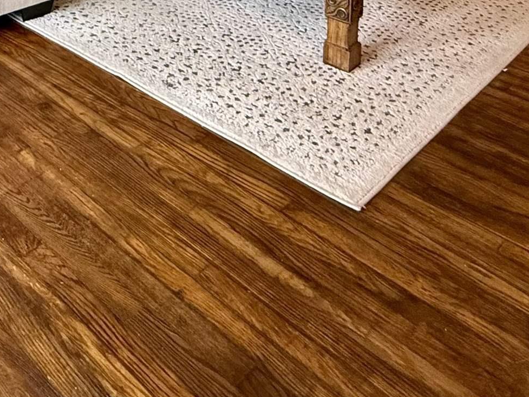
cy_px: -211
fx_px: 672
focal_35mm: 44
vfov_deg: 24.7
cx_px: 54
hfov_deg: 39.8
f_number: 2.2
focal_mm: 2.22
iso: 250
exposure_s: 1/60
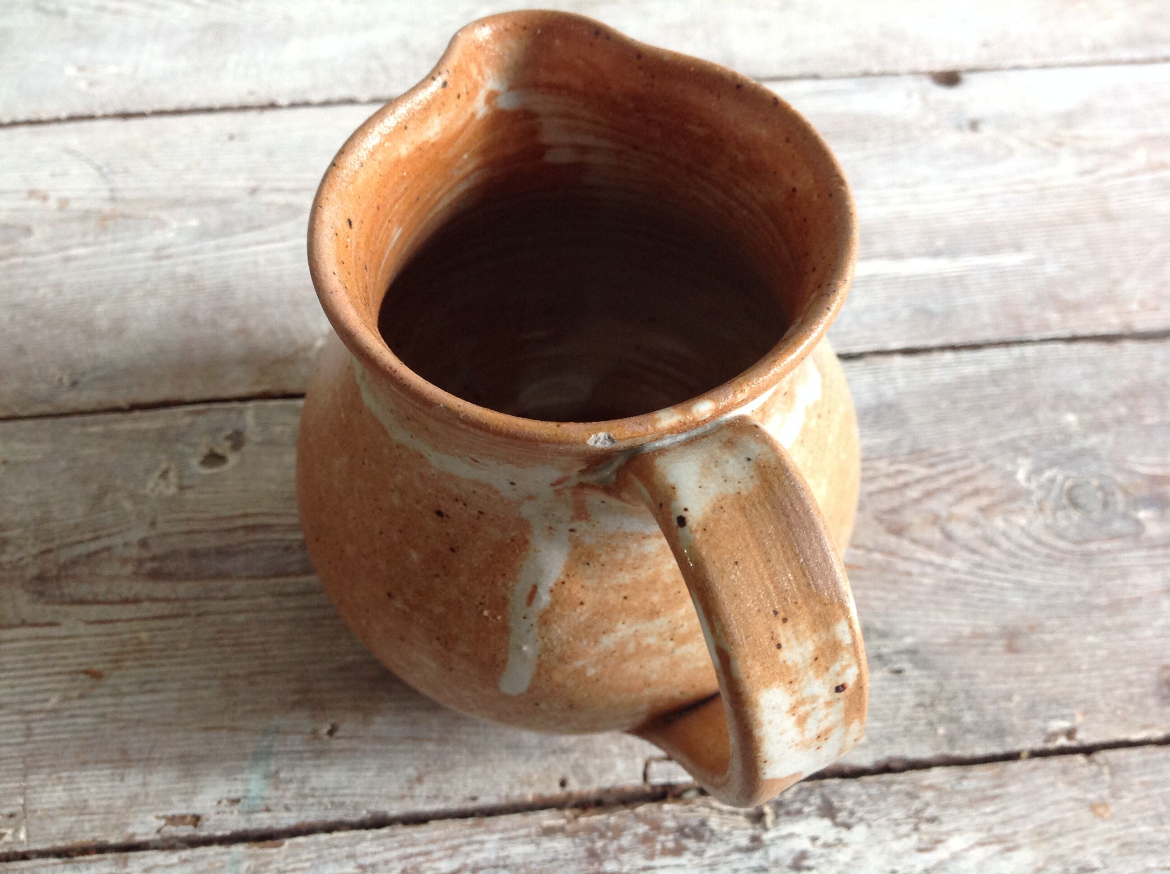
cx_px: 585
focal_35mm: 35
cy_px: 437
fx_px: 1181
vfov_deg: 40.6
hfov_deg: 52.7
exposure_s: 1/15
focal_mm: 4.28
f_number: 2.4
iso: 125
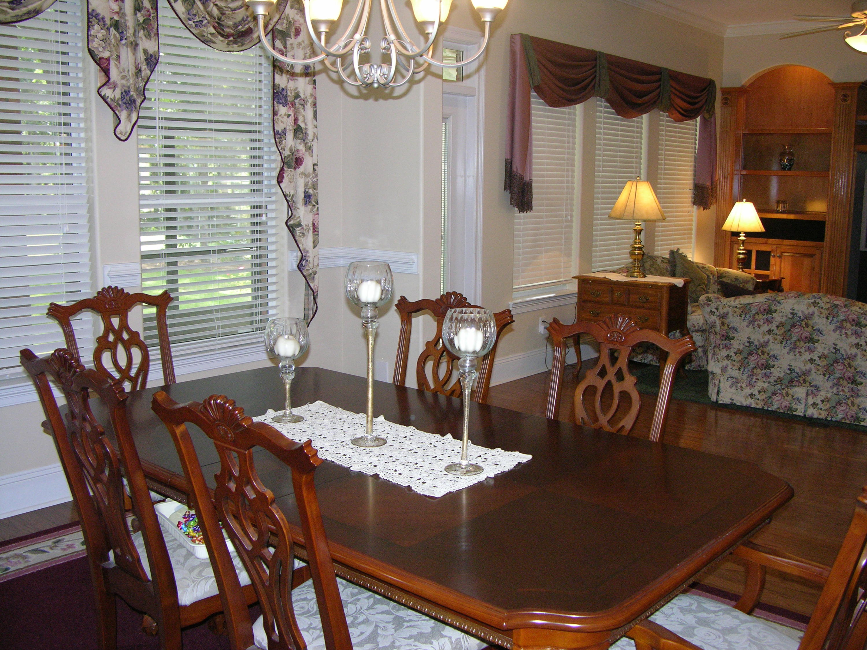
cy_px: 325
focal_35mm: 35
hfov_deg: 52.6
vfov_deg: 40.7
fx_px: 877
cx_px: 434
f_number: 2.8
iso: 200
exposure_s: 1/60.1
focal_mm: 8.9
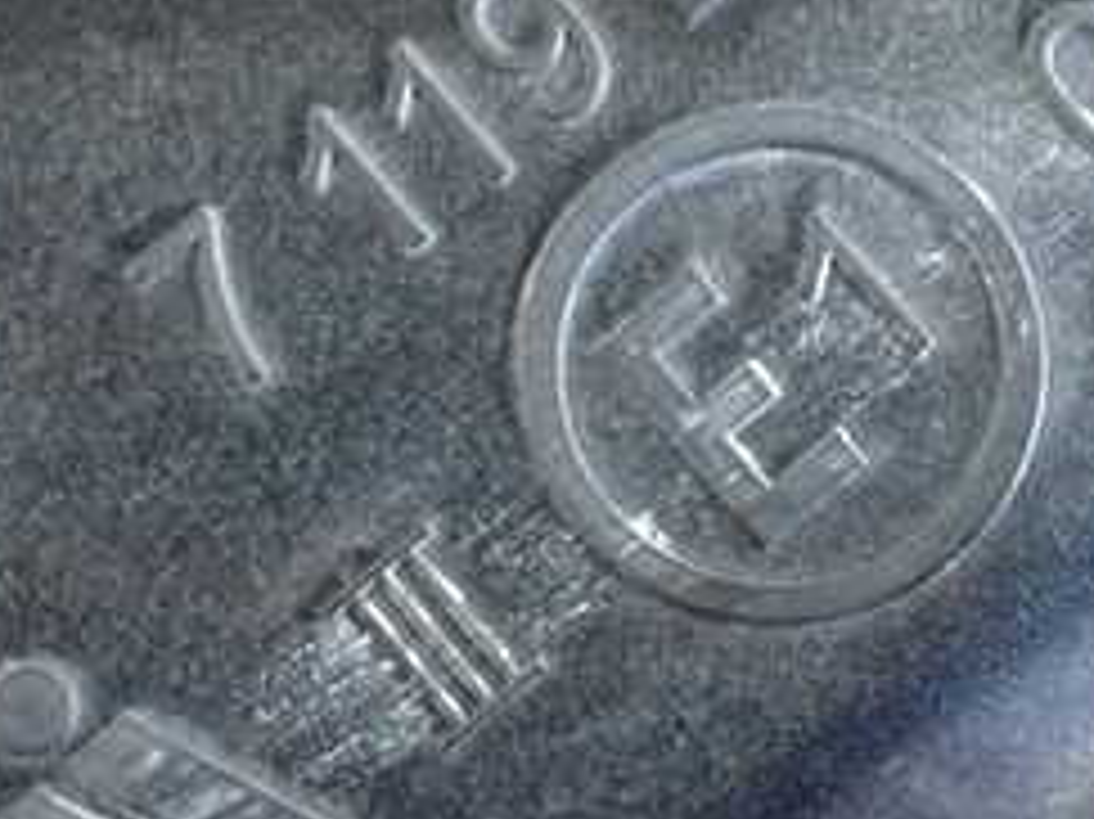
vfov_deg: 12.7
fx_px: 3664
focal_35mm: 116
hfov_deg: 16.9
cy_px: 288
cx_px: 711
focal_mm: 8.4
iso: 5000
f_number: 3.1
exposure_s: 1/125
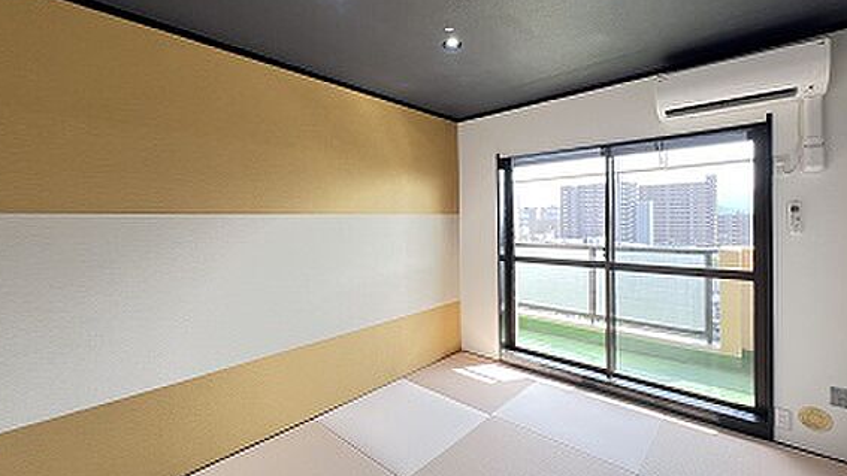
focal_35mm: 15
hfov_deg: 103.0
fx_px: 337
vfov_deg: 70.4
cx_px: 426
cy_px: 221
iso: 80
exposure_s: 1/99
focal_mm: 1.57
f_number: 1.8
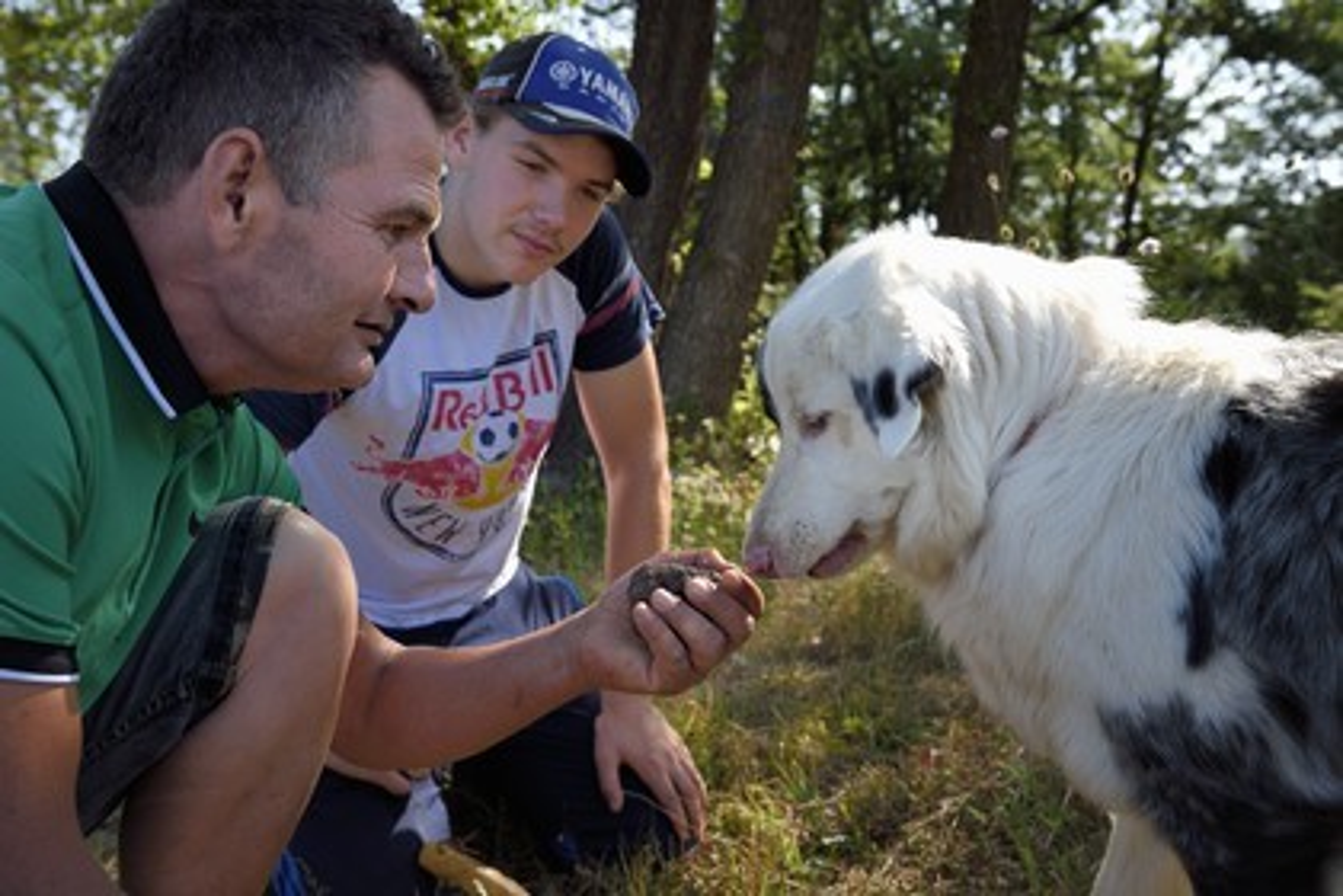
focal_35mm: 40
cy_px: 448
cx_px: 672
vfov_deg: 33.4
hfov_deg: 48.5
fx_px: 1492
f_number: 8
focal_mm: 40
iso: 200
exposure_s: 1/320
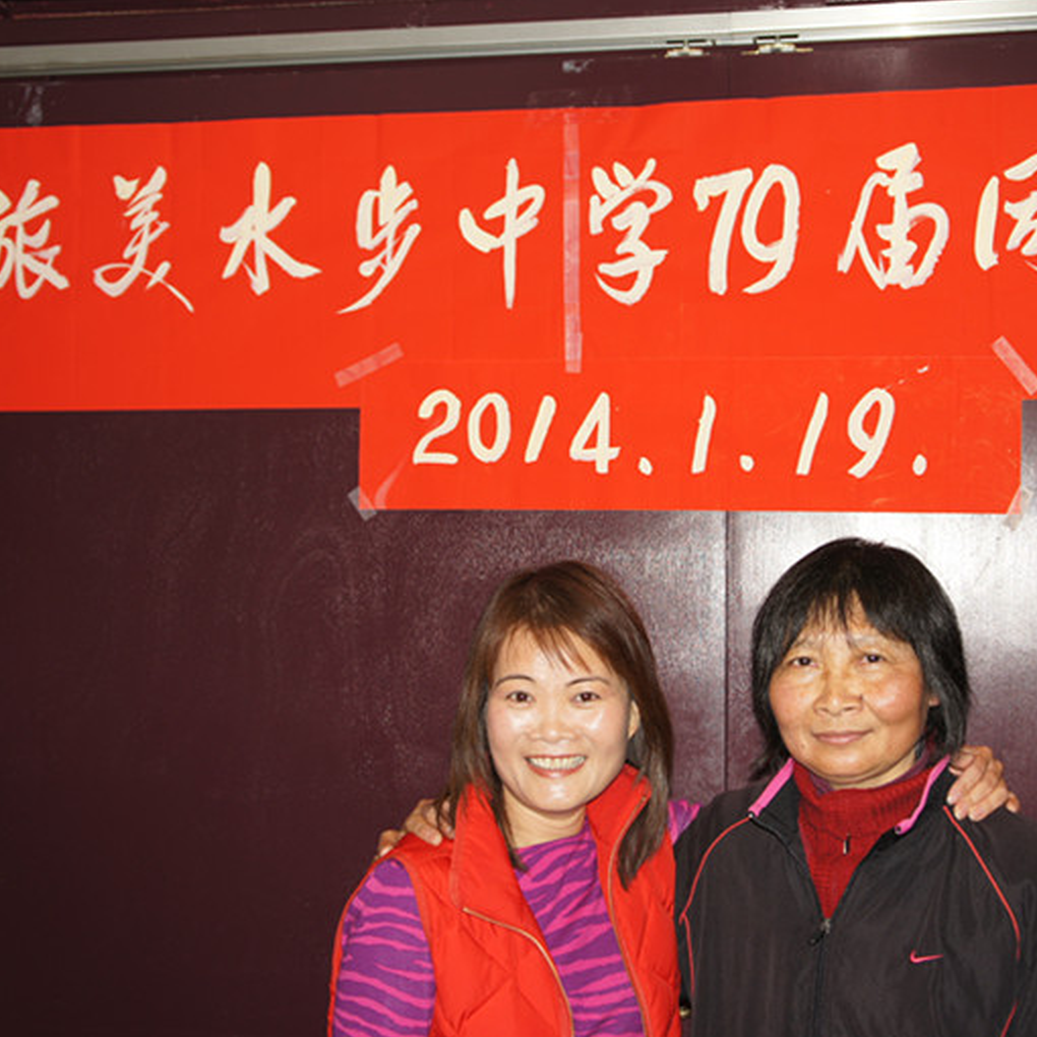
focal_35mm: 49
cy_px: 521
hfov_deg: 34.8
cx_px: 598
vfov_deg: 34.9
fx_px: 1649
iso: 200
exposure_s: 1/60
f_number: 4
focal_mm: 25
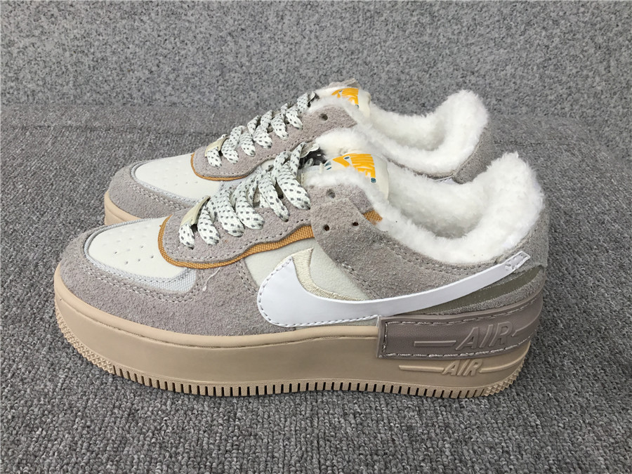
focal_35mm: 31
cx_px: 316
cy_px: 237
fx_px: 566
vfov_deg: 45.4
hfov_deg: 58.4
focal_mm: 3.3
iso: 32
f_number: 2.4
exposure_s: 1/100
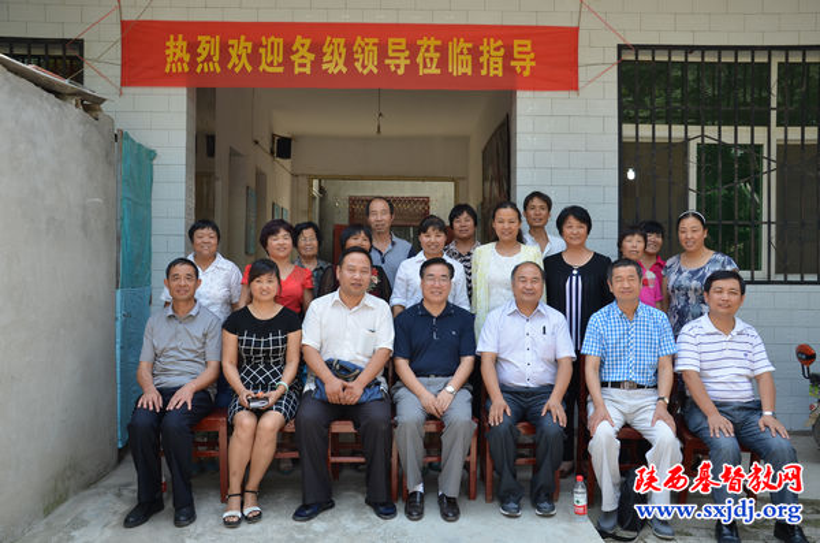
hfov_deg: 57.3
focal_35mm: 33
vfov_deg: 39.8
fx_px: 750
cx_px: 410
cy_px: 272
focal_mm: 22
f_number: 6.3
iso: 200
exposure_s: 1/160
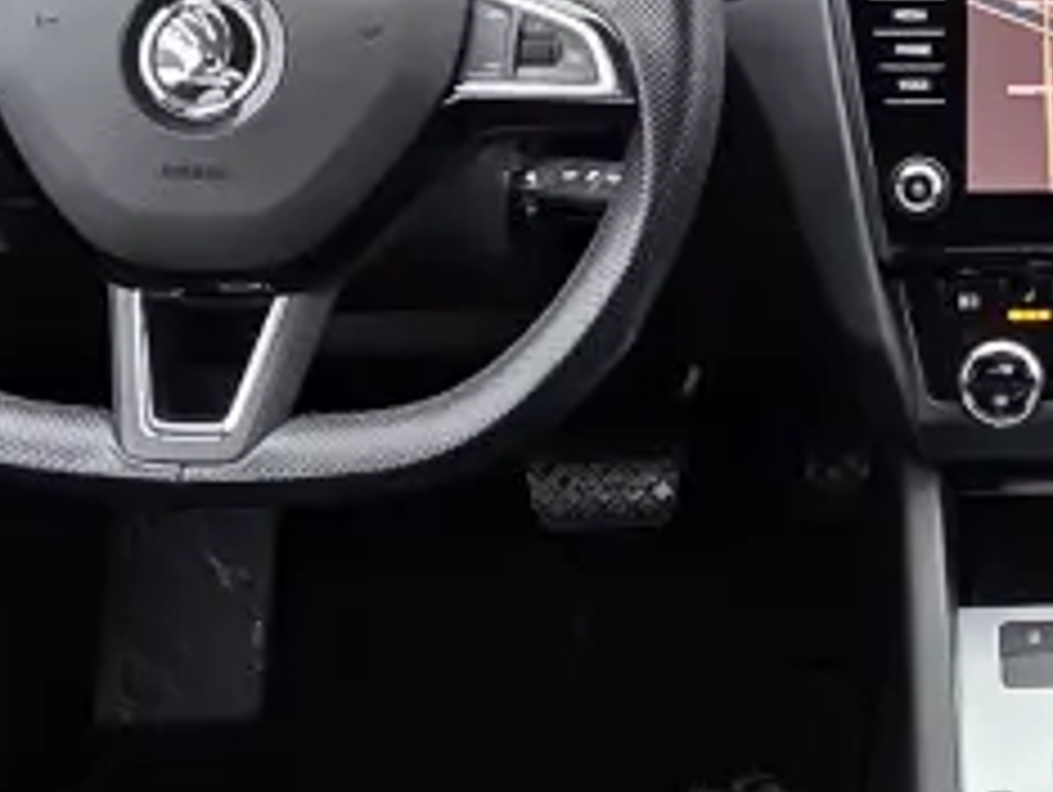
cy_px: 14
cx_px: 1233
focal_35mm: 80
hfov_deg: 22.6
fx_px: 2436
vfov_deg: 18.0
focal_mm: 2.2
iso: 100
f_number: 1.9
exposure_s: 1/100
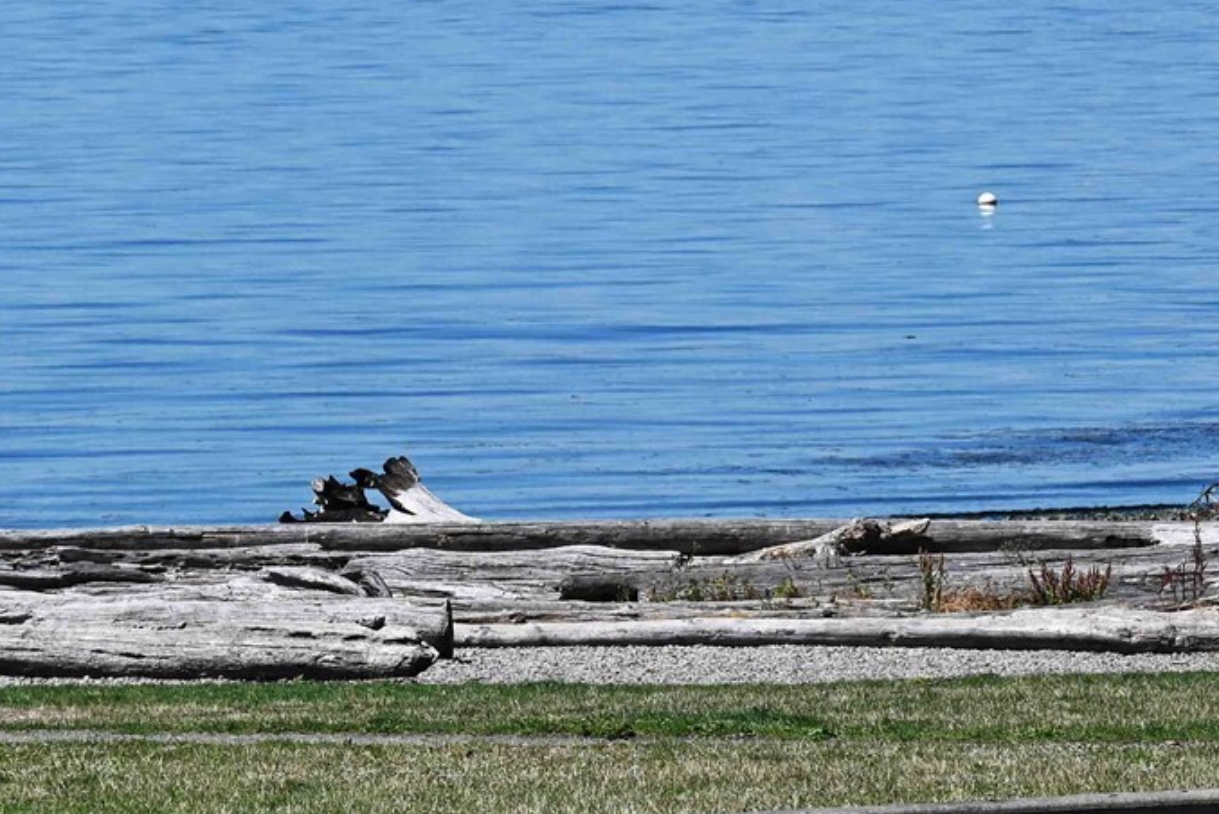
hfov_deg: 6.6
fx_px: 10603
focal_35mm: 313
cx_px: 874
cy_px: 158
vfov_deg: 4.4
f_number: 8
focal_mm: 125
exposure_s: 1/500
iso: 100
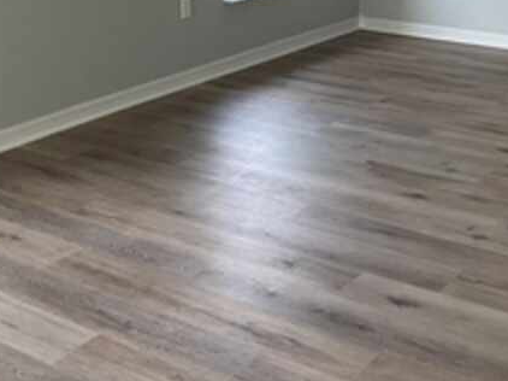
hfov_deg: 22.0
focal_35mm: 88
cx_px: 407
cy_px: 64
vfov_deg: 16.6
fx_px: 1291
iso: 40
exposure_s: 1/60
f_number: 1.8
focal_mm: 3
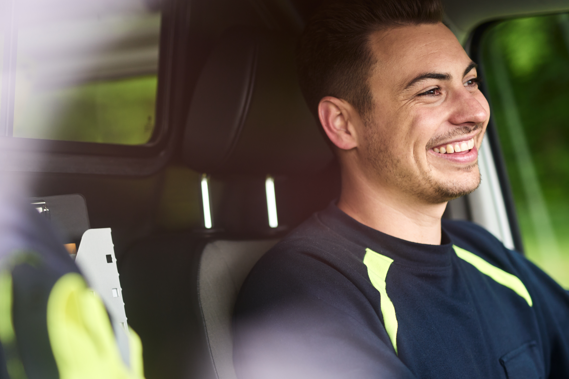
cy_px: 227
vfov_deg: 17.9
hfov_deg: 26.6
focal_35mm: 76
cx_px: 226
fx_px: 1201
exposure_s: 1/200
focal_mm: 50
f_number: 1.8
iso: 160
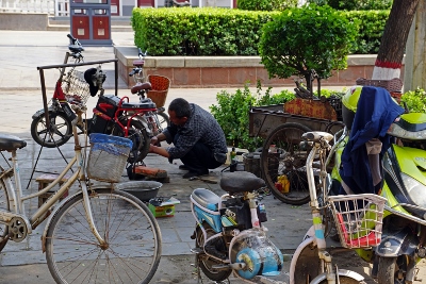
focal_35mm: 75
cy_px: 142
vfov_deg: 18.2
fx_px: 888
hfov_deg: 27.0
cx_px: 213
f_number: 6.3
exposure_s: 1/100
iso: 100
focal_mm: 50
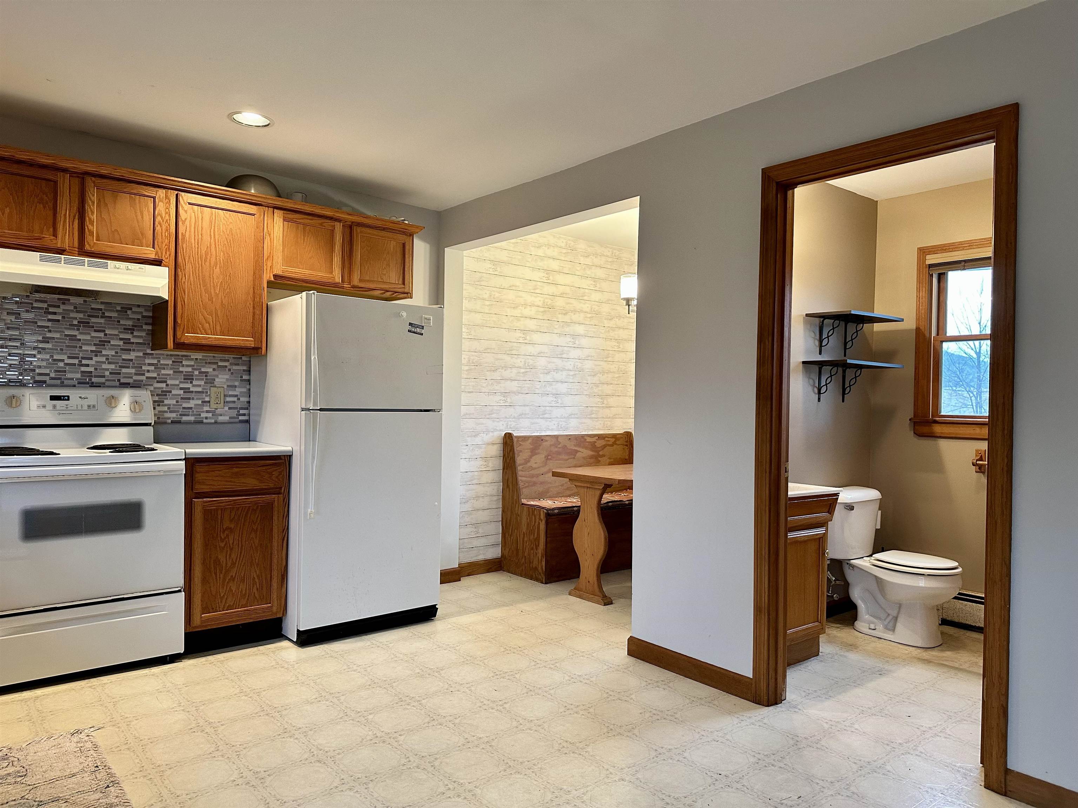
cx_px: 539
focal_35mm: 24
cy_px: 404
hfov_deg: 71.6
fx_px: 747
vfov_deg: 56.8
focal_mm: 6.86
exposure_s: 1/60
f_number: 1.78
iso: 200
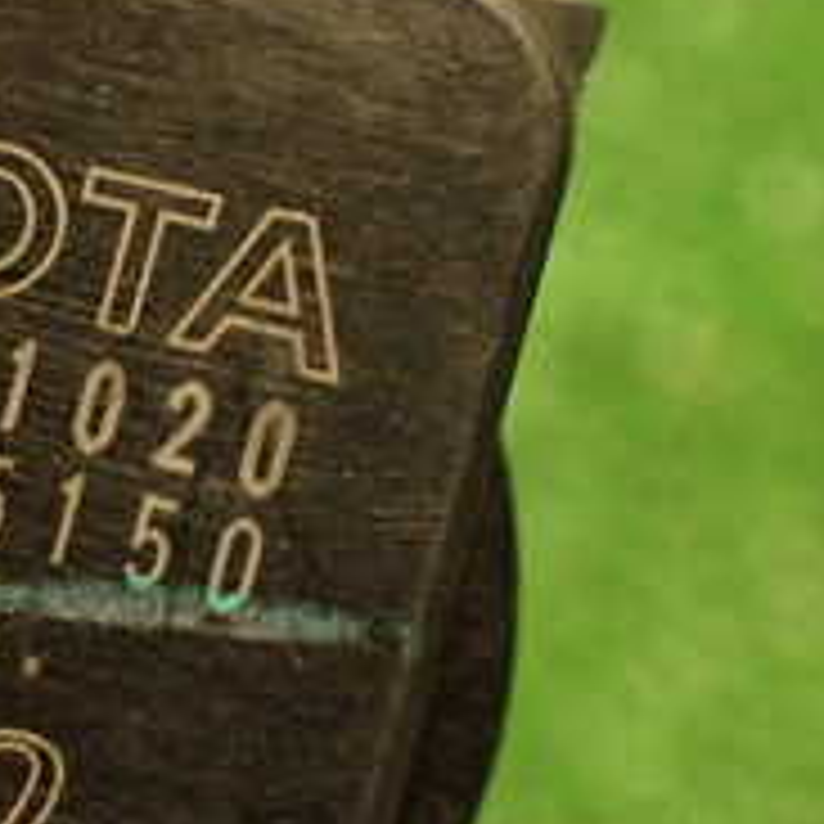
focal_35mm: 87
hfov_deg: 18.5
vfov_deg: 19.9
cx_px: -257
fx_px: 2343
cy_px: 482
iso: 640
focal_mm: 5.4
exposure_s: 1/30
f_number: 2.3
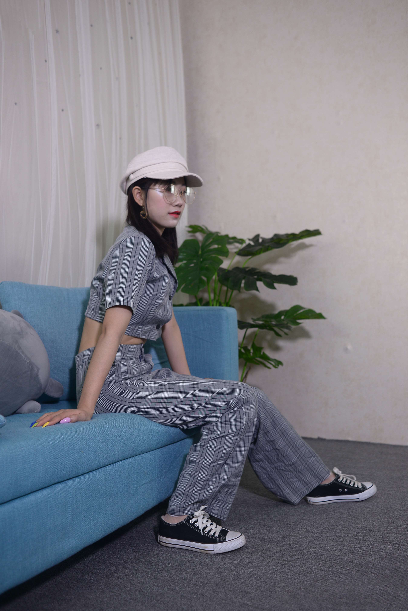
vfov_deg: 54.4
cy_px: 306
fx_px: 594
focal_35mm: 35
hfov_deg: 37.9
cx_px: 204
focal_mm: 35
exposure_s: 1/200
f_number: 4
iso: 500
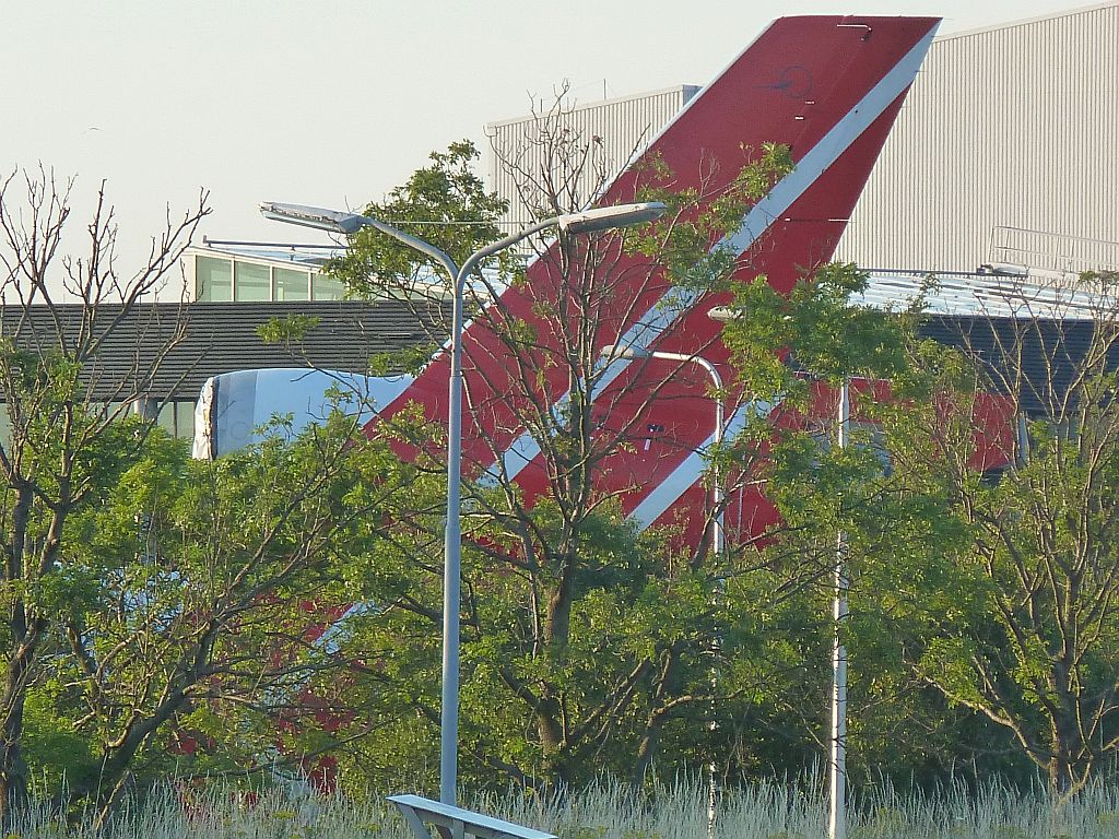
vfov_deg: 2.8
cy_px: 420
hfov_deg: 3.7
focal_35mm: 539
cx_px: 560
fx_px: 17424
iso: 160
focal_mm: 49.2
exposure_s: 1/125
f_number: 4.9
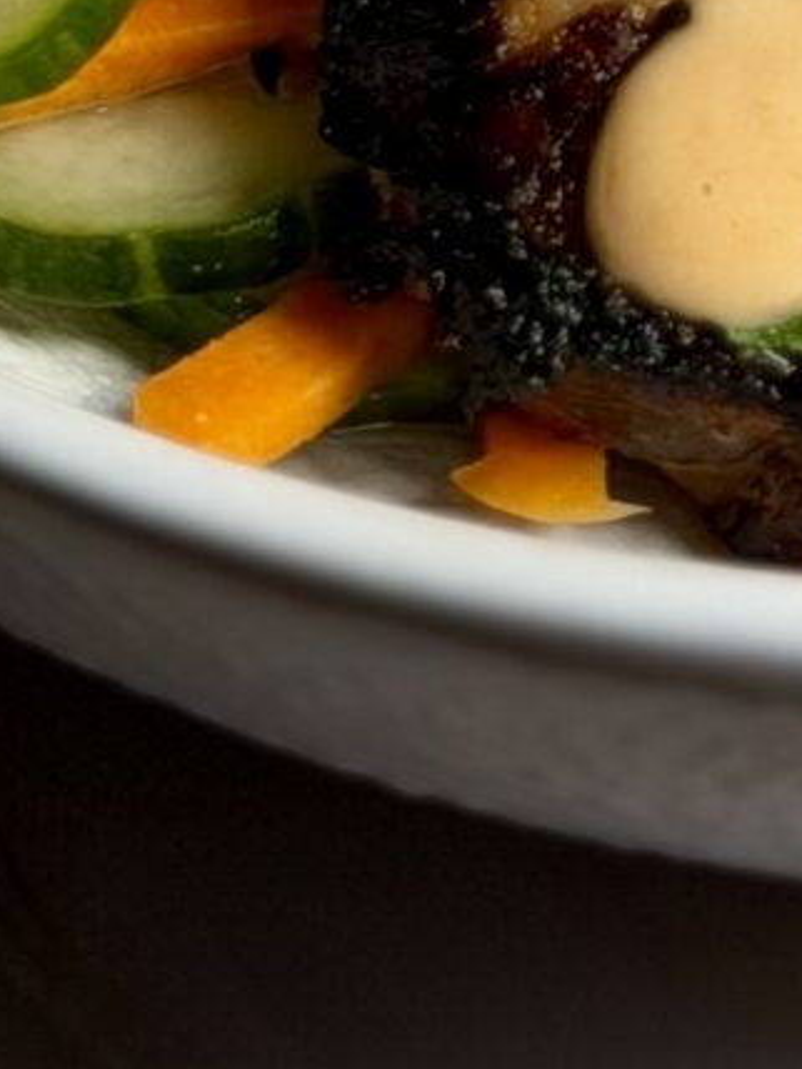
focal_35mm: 287
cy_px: -1626
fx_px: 8866
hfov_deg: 5.1
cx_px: 1267
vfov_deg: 6.5
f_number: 1.78
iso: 64
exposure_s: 1/296
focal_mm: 6.76
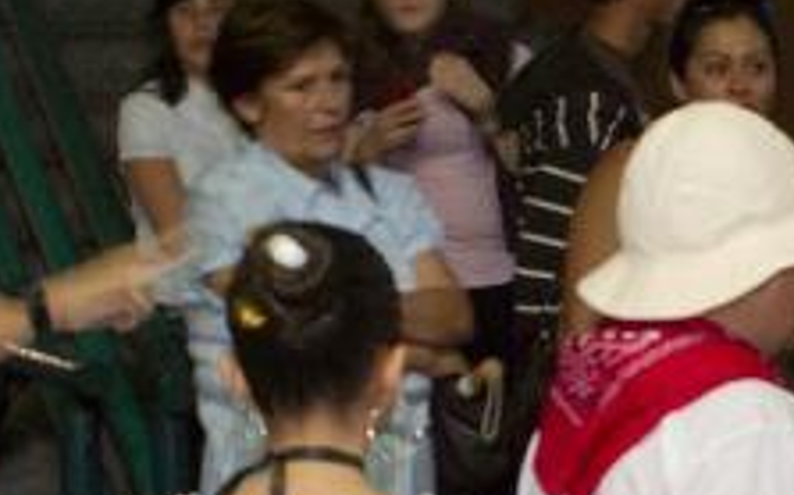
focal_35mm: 124
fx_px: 2681
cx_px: 767
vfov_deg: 10.4
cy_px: 522
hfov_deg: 16.5
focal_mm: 28
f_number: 5.6
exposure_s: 1/6
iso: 400
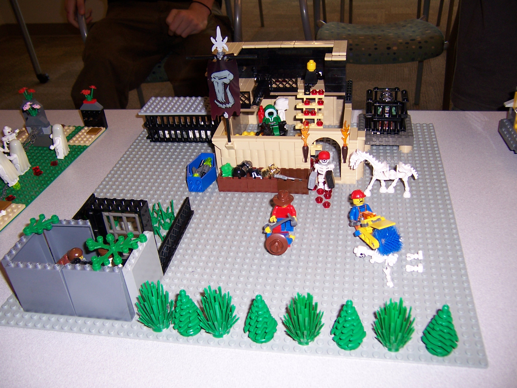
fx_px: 493
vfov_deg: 42.9
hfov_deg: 55.4
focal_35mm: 33
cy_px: 194
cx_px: 258
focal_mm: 5.5
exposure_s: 1/60
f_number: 2.8
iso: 80
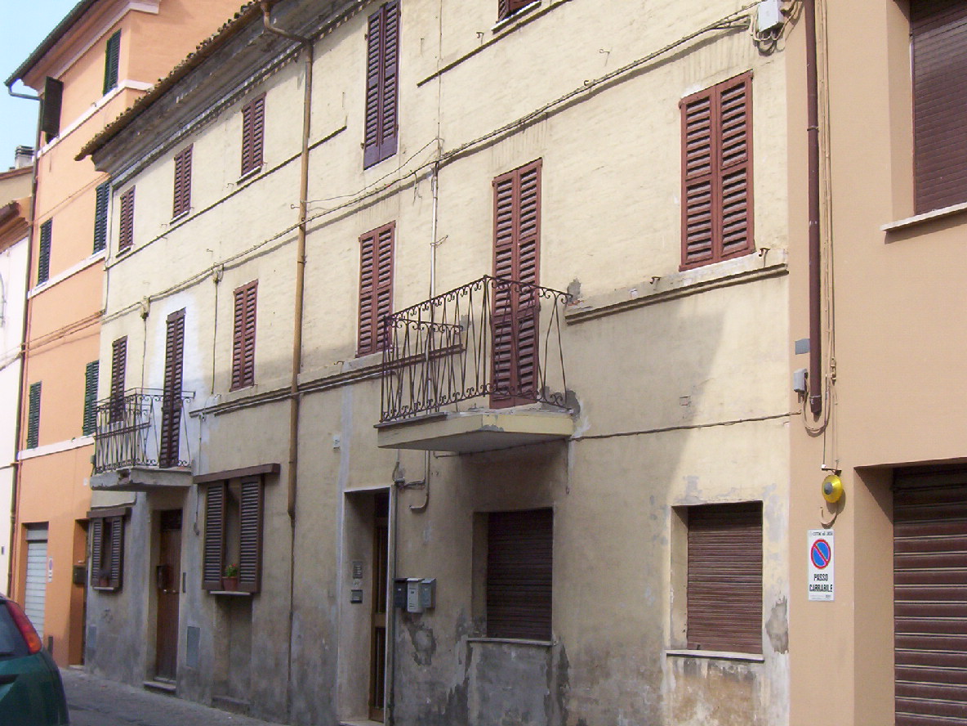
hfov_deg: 37.5
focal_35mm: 51
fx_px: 1425
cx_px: 484
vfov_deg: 28.6
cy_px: 363
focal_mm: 7.88
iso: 100
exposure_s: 1/299
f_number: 5.97
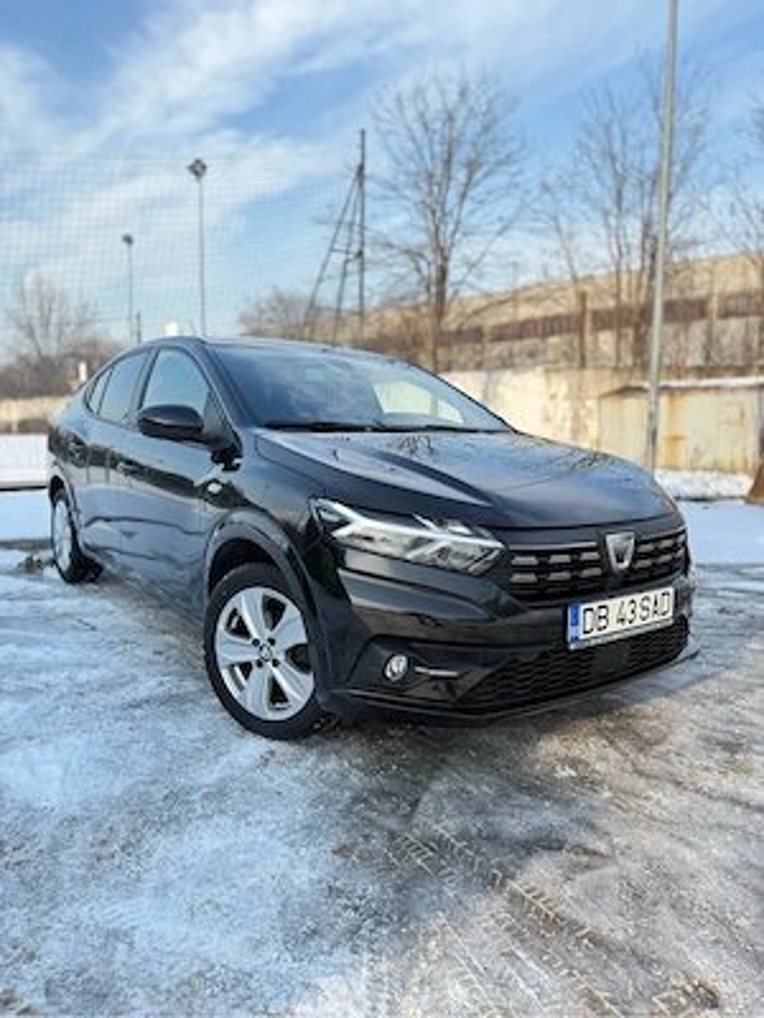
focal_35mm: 24
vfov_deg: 71.6
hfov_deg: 56.8
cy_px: 509
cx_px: 382
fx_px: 706
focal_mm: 6.76
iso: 100
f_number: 1.78
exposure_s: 1/1174
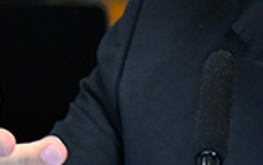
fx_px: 6415
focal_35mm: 894
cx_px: 325
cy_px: 28
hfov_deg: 2.3
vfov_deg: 1.5
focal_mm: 110
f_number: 2.8
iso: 2000
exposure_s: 1/125
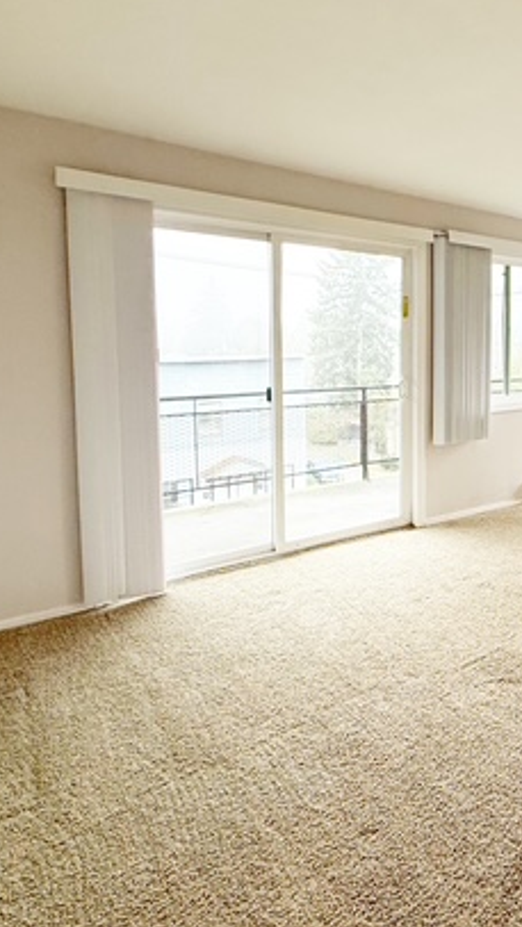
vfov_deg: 75.7
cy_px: 385
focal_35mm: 24
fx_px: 590
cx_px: 549
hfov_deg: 40.3
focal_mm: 2.22
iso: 100
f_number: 2.2
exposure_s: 1/120
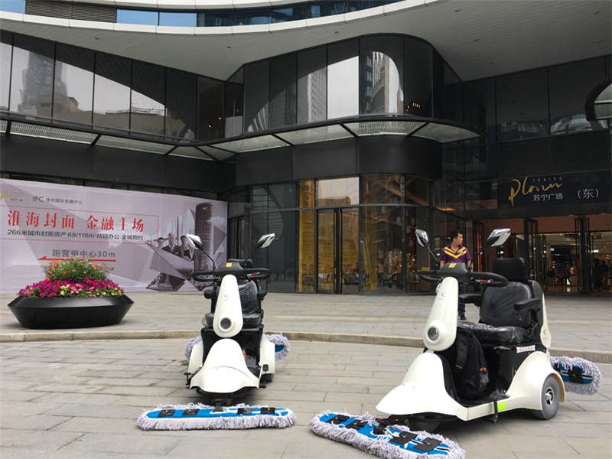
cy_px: 230
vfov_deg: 48.2
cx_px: 306
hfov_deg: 61.7
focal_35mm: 29
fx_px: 513
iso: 25
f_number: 2.2
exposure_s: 1/188
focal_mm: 4.15
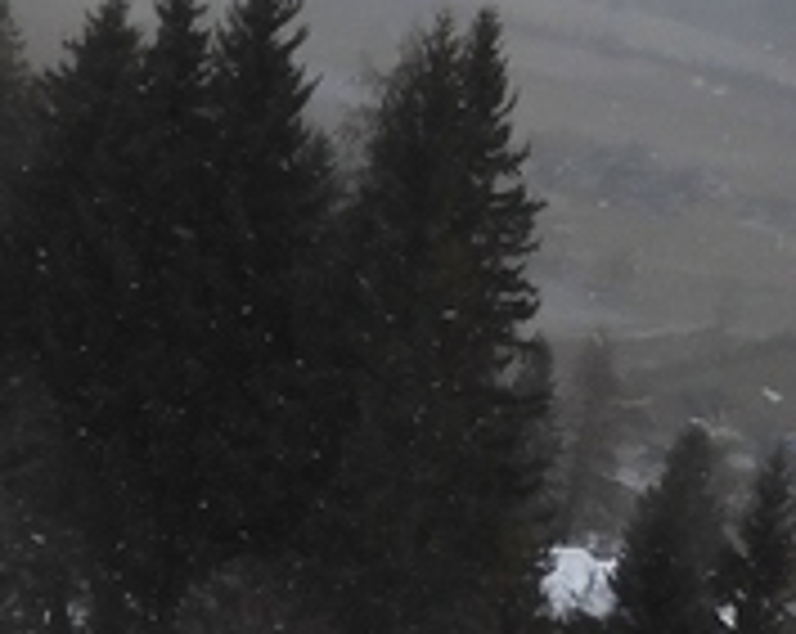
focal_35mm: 126
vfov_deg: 12.2
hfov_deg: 13.4
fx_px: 2963
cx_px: -747
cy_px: 436
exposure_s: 1/1000
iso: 100
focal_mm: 4.3
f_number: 3.4
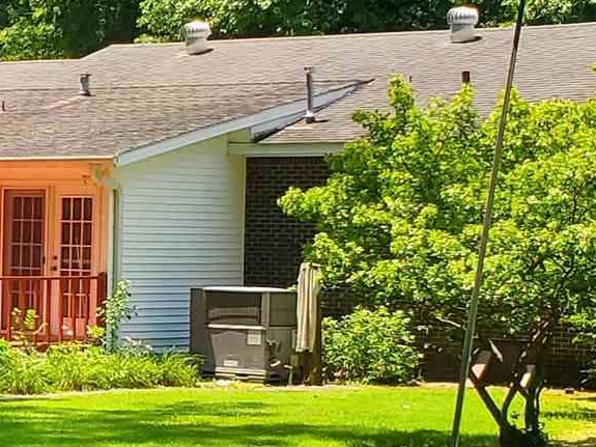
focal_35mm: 139
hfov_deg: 14.0
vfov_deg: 10.7
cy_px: 263
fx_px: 2393
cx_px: -20
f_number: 2.4
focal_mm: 4.3
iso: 50
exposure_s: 1/654
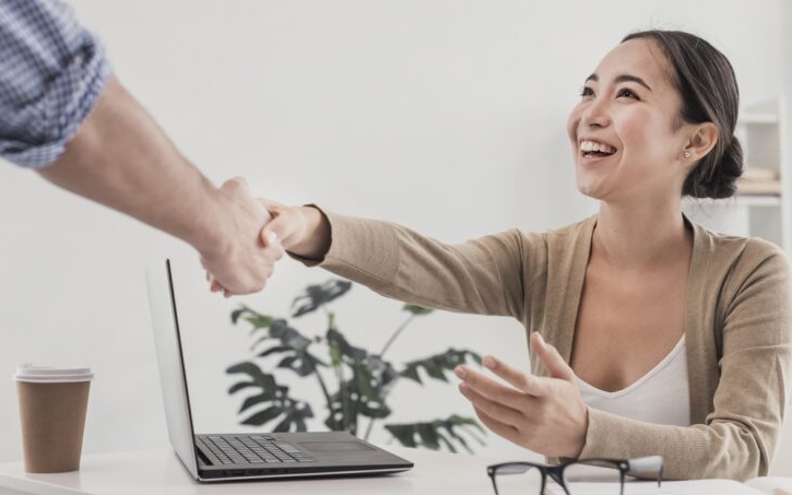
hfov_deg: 38.9
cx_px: 402
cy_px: 239
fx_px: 1122
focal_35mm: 52
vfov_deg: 24.9
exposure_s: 1/160
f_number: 4
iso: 320
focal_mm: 50
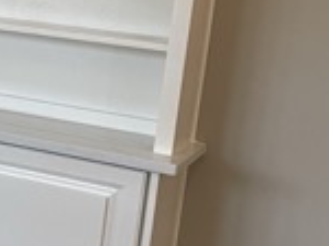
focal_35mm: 111
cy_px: 24
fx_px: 1053
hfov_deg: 14.9
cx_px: -303
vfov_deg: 13.2
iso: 100
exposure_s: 1/63
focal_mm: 5.1
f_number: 1.6
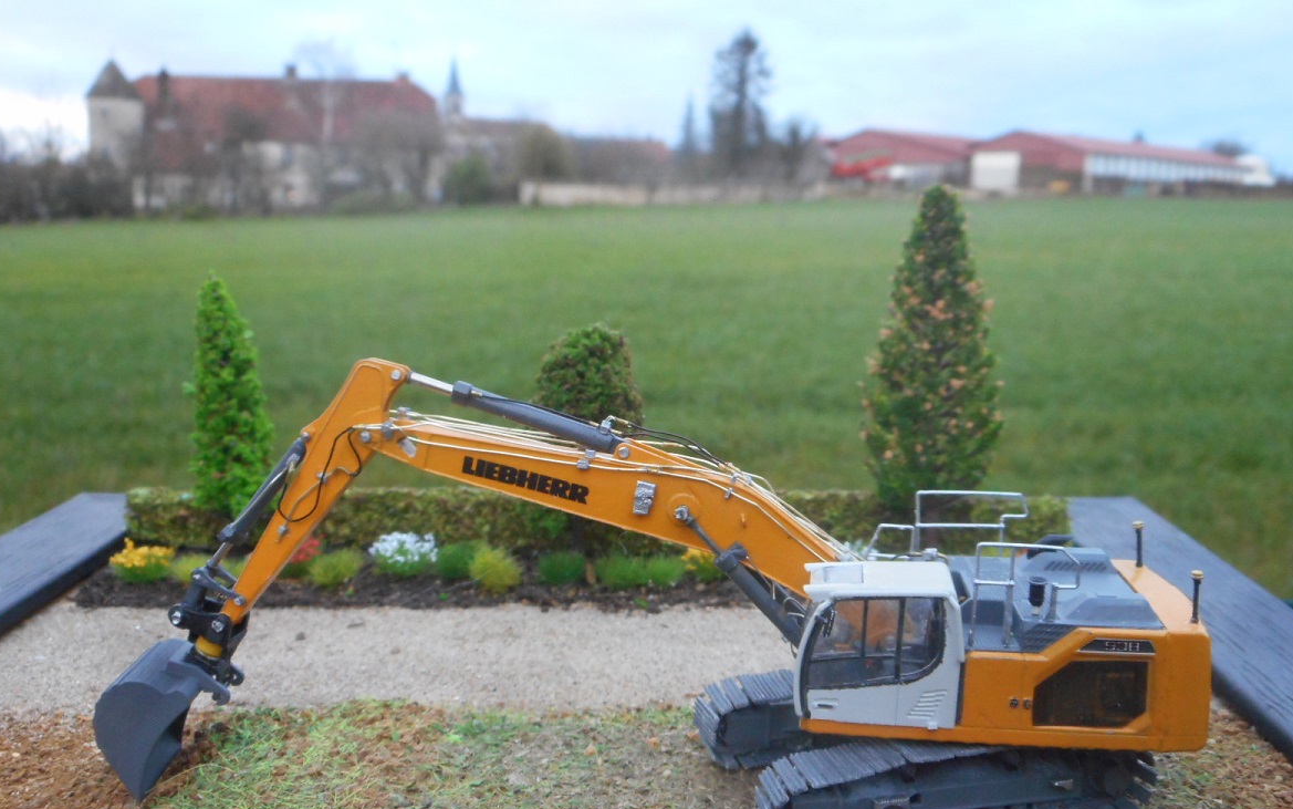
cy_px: 454
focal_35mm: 37
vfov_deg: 34.4
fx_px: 1304
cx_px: 655
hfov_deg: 52.7
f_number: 4.2
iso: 360
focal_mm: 6
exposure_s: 1/30
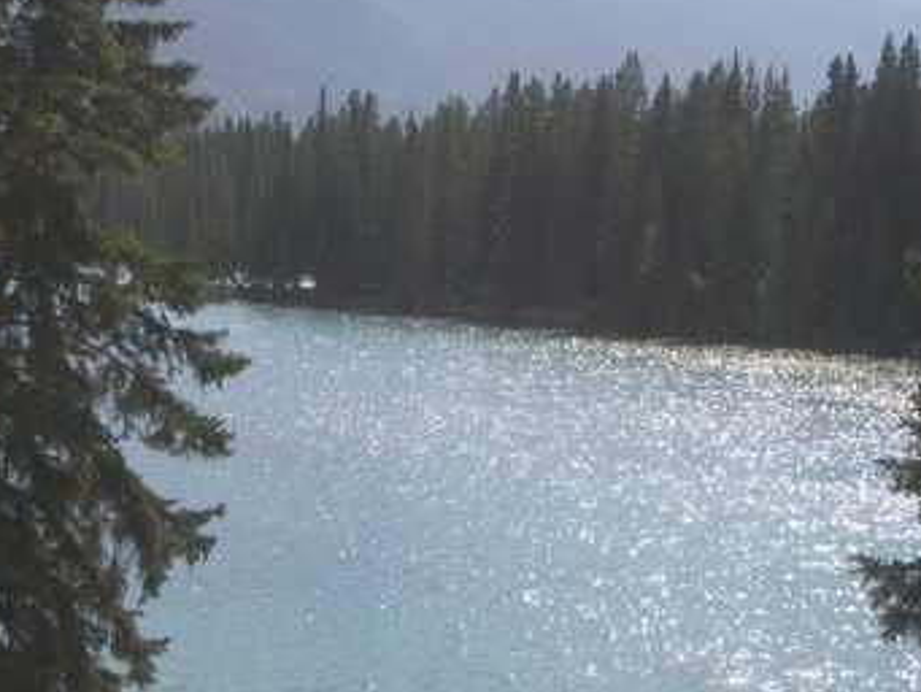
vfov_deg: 13.5
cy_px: 349
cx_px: 459
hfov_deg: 17.9
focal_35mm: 110
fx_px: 2928
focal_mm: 14.6
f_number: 7
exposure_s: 1/500
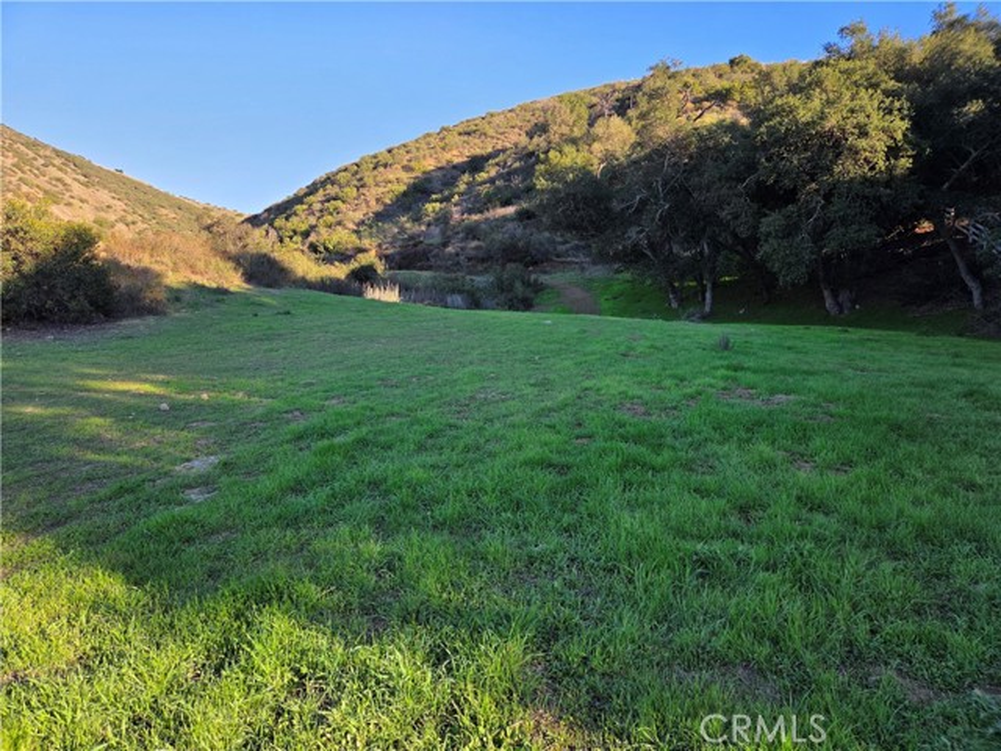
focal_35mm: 23
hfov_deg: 73.9
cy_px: 376
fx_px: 665
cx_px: 500
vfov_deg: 58.9
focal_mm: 5.4
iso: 80
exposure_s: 1/1756
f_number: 1.8
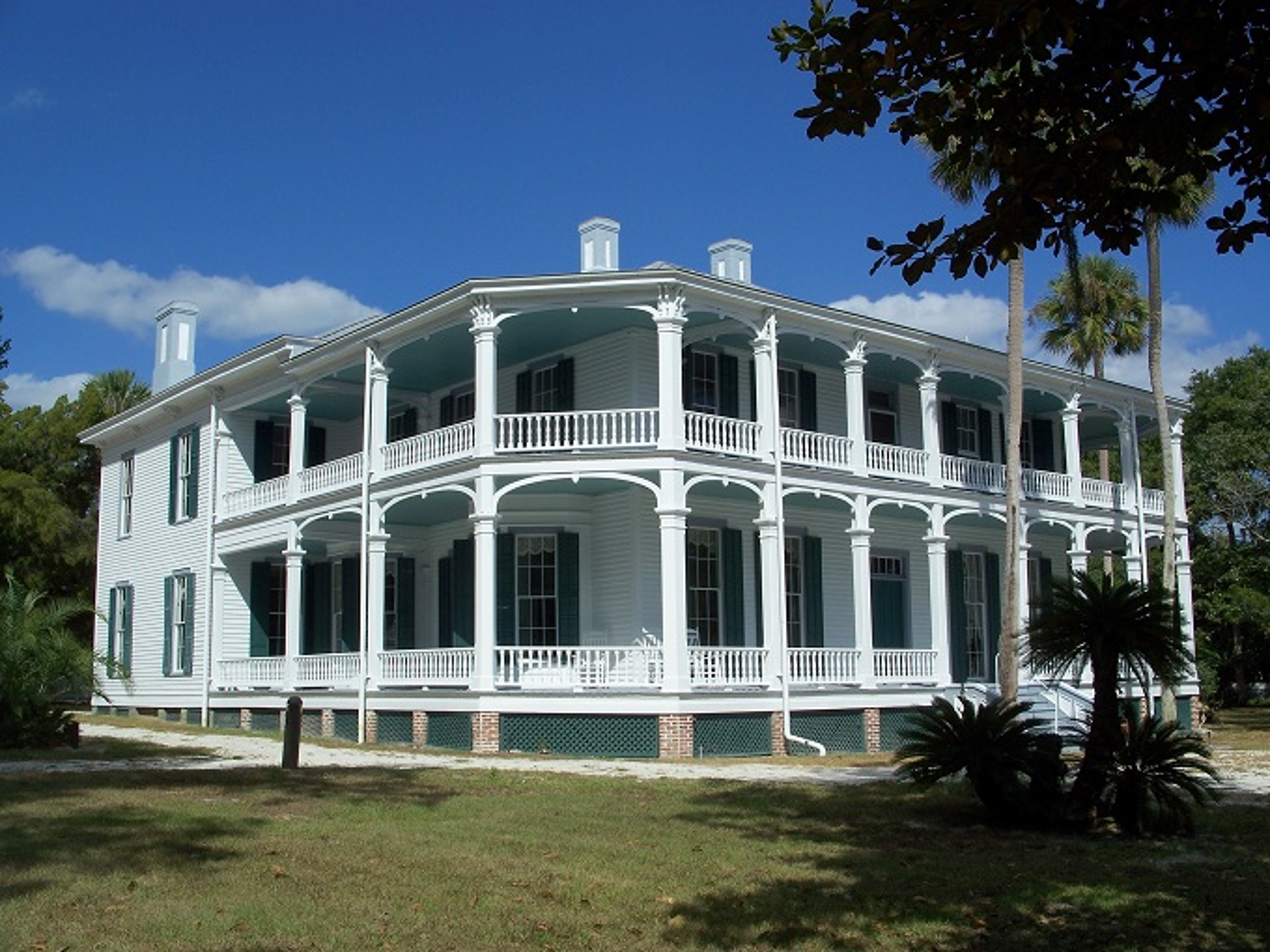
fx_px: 1357
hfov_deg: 50.1
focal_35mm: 37
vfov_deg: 38.7
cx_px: 635
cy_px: 476
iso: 64
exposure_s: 1/640
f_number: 5.6
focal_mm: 7.8
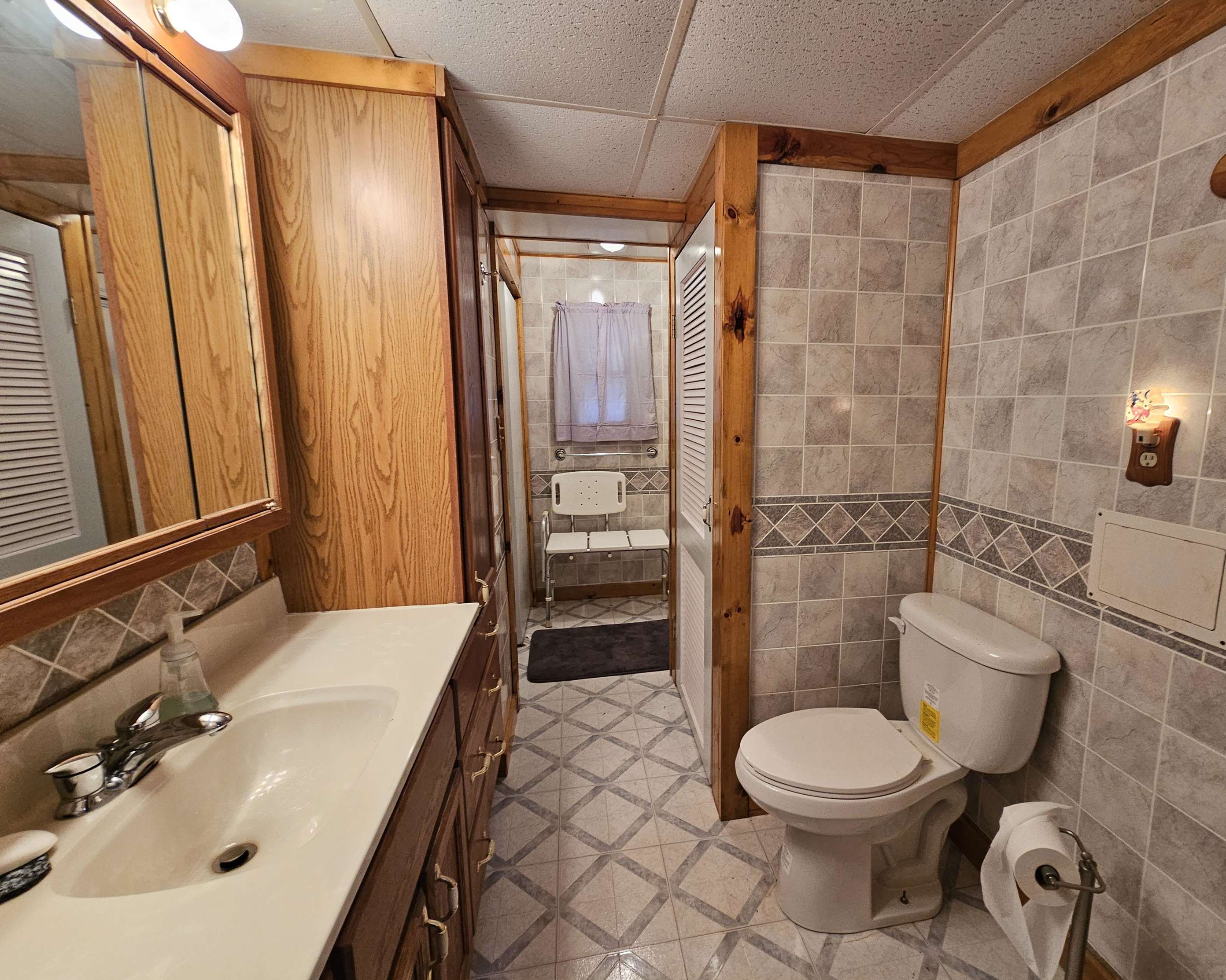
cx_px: 675
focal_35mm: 14
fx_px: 508
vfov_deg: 88.0
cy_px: 477
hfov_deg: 100.4
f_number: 2.2
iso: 320
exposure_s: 1/60
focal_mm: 2.2
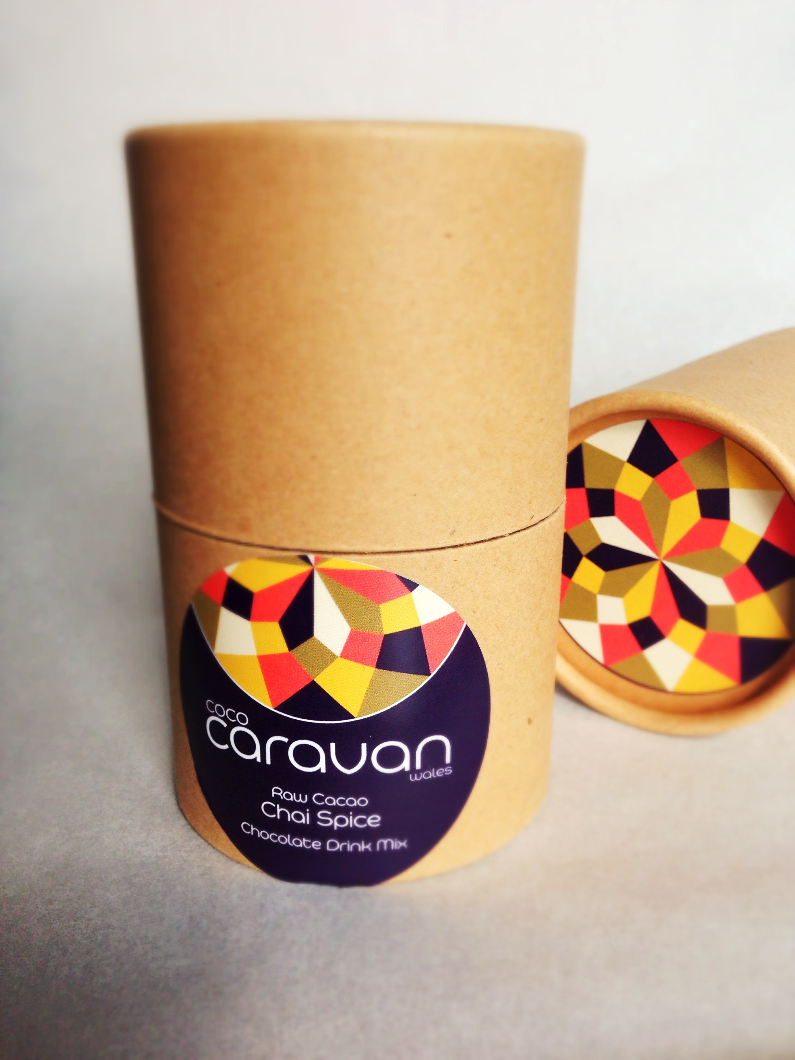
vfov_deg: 55.4
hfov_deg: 42.9
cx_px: 398
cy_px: 530
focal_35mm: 33
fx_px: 1011
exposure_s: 1/167
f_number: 2.4
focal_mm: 4.12
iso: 50
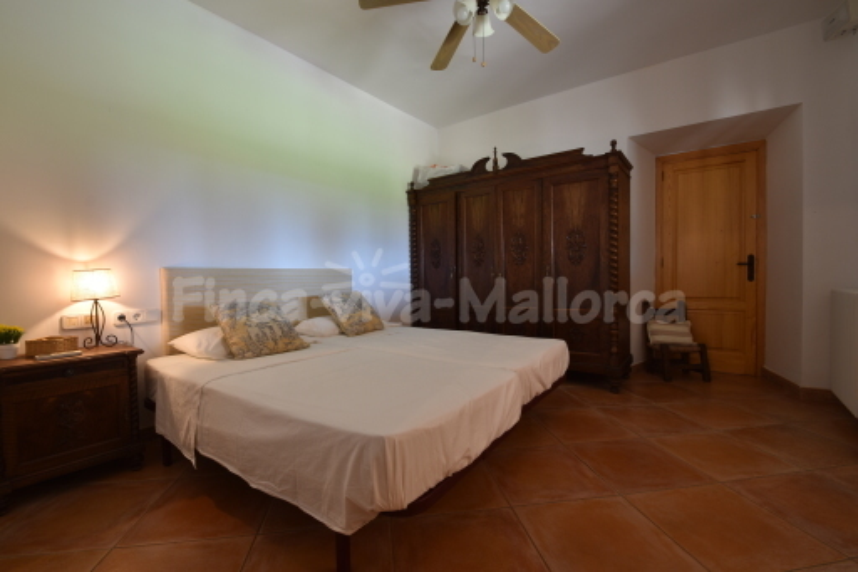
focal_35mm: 15
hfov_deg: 100.4
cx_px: 429
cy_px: 286
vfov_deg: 77.3
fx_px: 357
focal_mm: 10
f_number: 9
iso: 100
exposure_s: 1/2
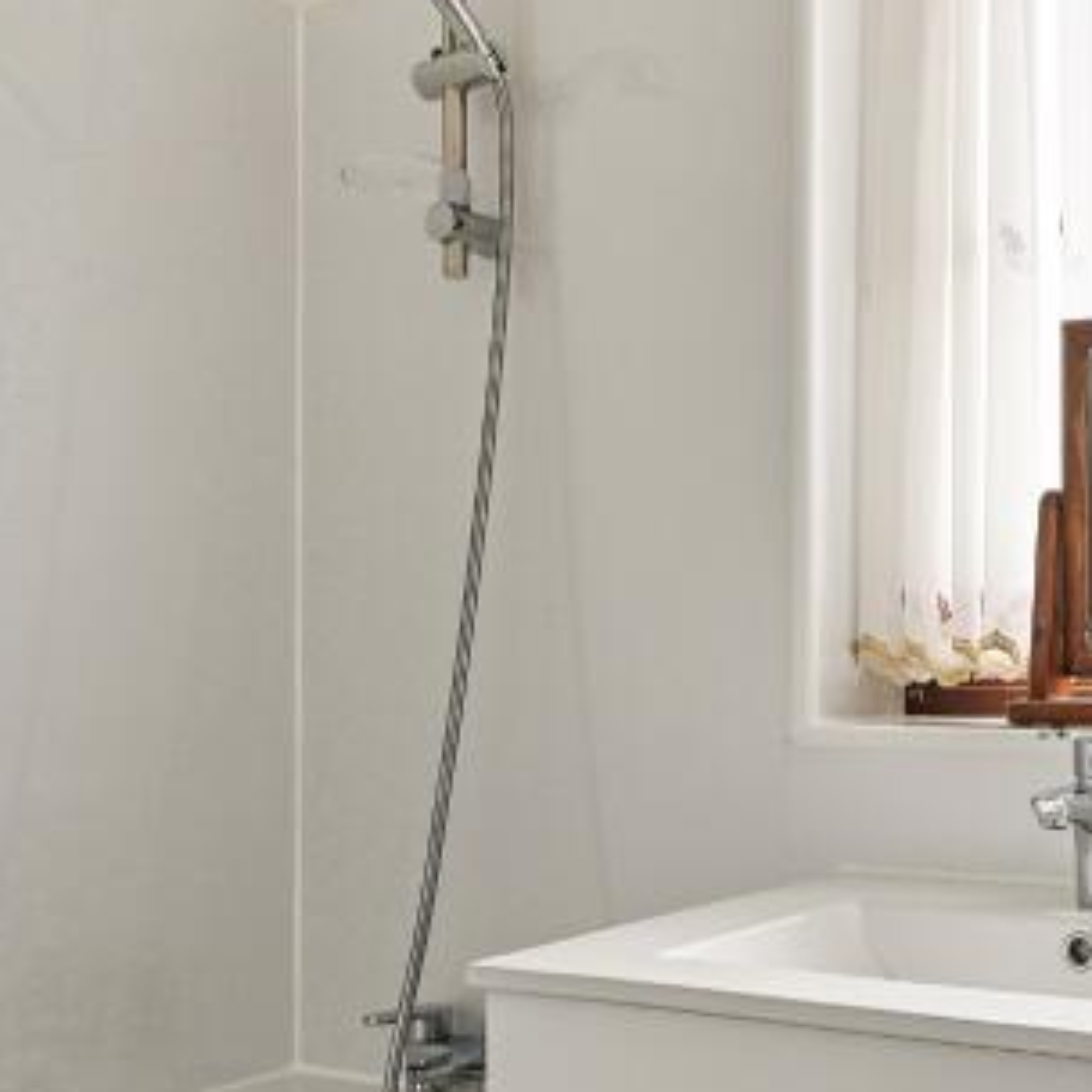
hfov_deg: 37.9
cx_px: 1056
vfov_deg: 41.6
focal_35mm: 40
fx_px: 1428
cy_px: 675
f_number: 9
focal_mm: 14
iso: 400
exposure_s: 1/50
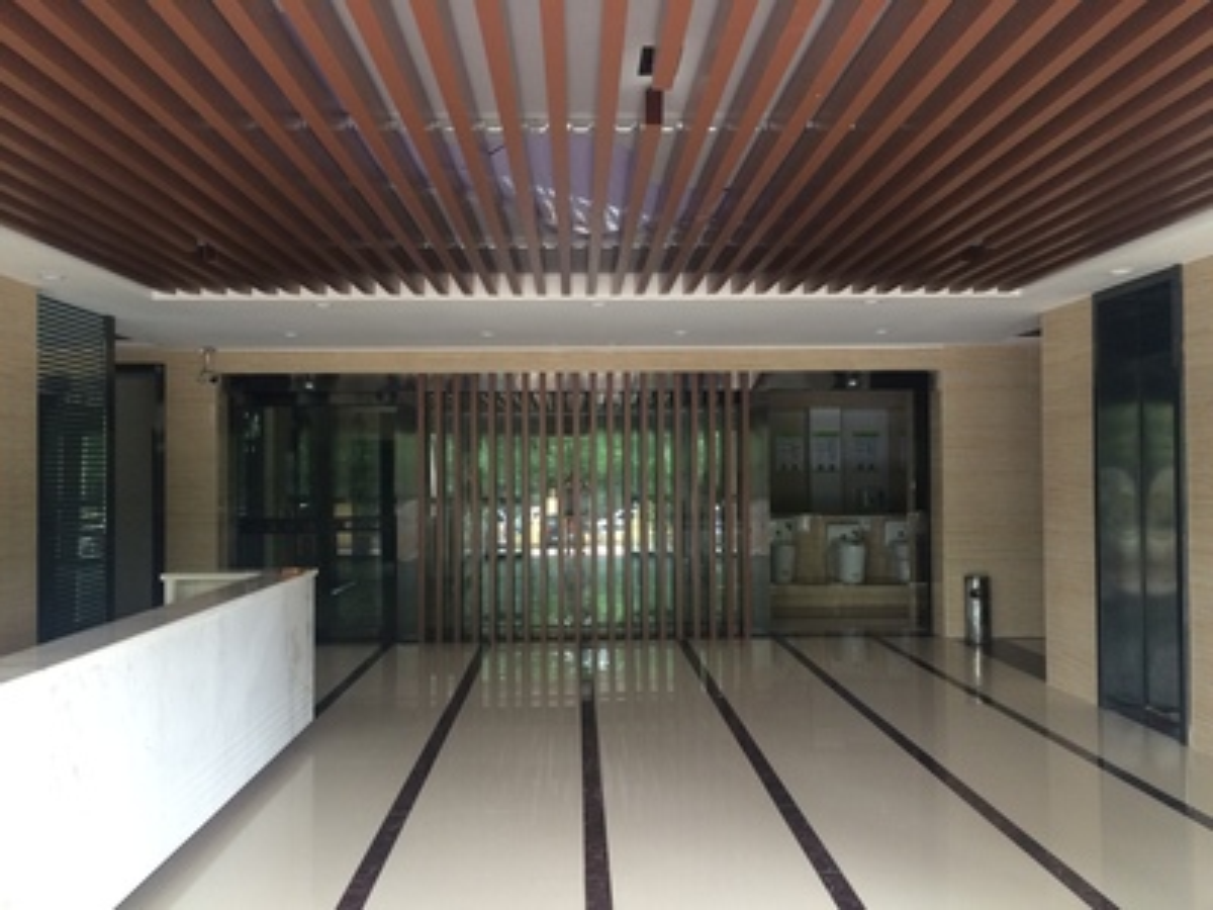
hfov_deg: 61.7
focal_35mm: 29
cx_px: 606
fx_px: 1016
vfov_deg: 48.2
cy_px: 455
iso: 64
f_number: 2.2
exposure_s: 1/30
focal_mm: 4.15
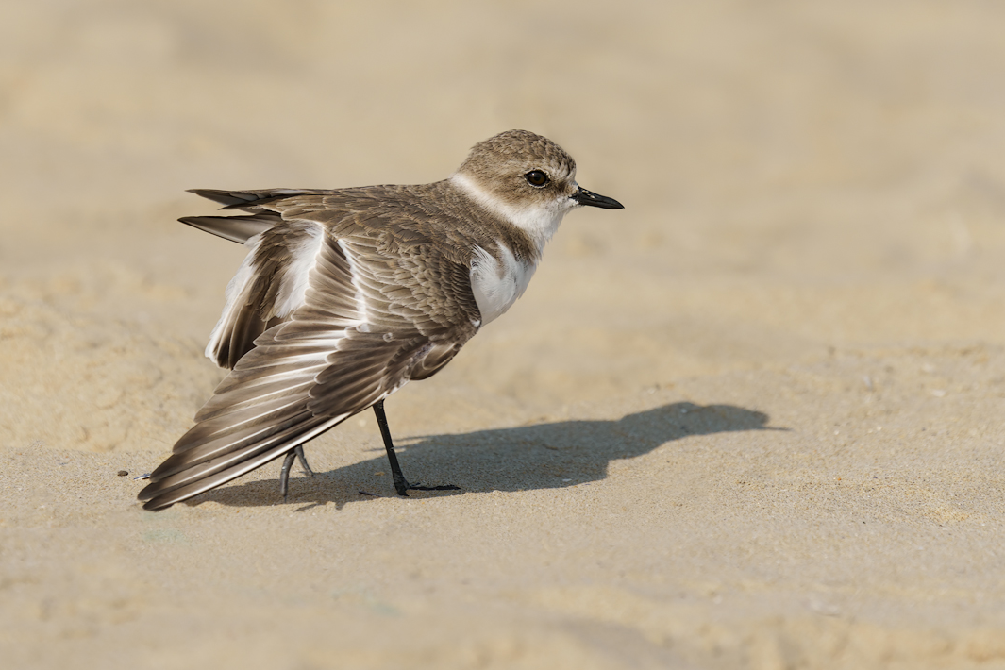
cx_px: 540
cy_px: 372
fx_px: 18870
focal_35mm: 676
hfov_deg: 3.1
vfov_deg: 2.0
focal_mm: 600
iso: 320
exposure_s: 1/2000
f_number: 8
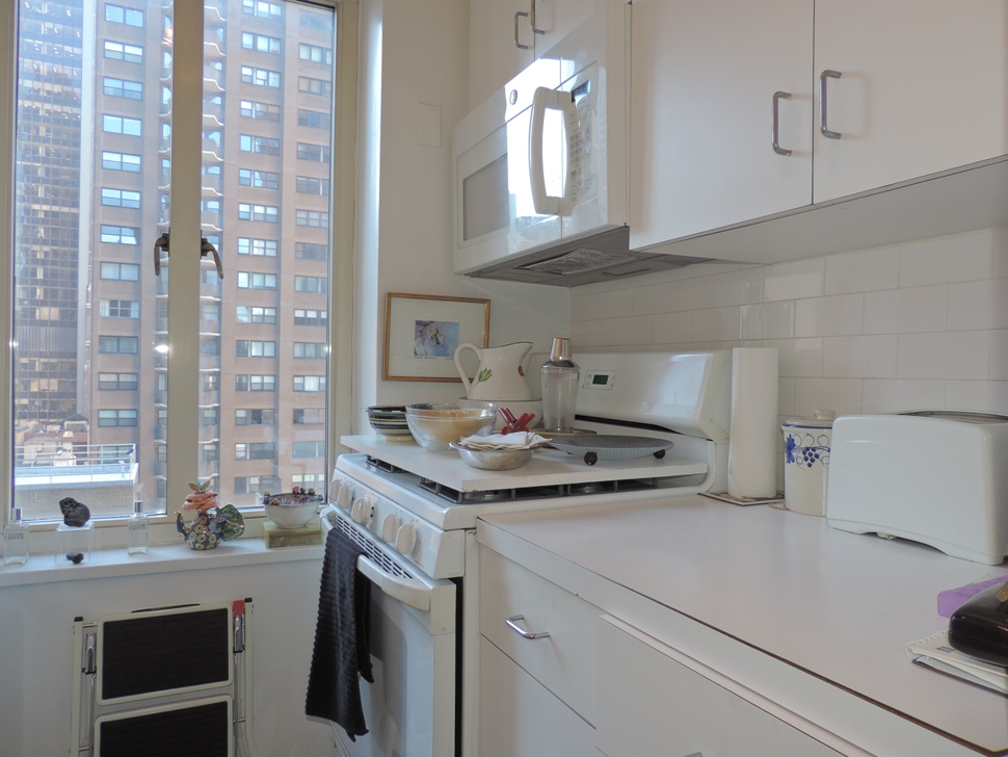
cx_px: 504
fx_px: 699
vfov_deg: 56.8
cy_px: 378
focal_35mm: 24
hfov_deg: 71.6
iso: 80
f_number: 3
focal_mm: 4.3
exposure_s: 1/40
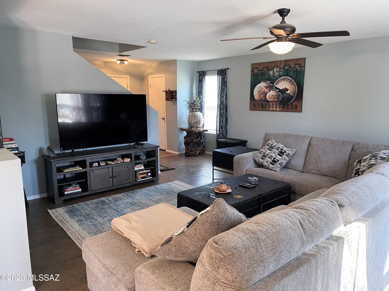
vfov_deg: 53.1
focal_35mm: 26
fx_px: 292
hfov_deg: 67.3
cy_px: 146
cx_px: 194
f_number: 1.6
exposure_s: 1/60
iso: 160
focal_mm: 4.2
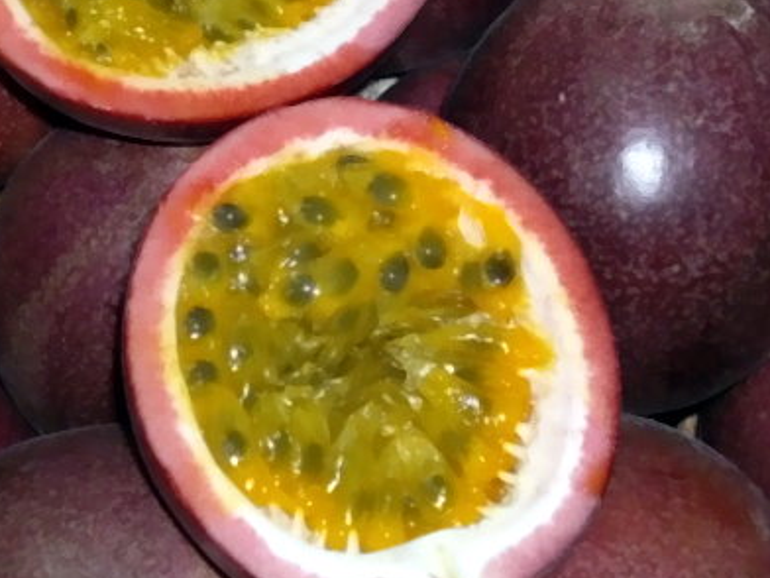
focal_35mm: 165
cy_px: 224
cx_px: 392
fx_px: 3670
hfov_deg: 12.0
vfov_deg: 9.0
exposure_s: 1/80
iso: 400
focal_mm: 16.3
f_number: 4.3
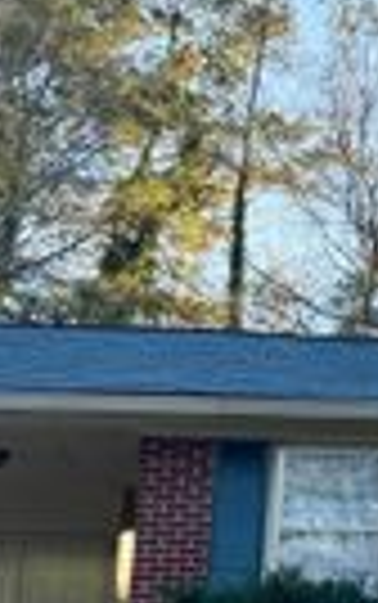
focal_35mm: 95
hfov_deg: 12.2
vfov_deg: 21.8
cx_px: 760
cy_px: 376
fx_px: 1563
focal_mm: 6.76
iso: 80
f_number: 1.78
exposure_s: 1/715
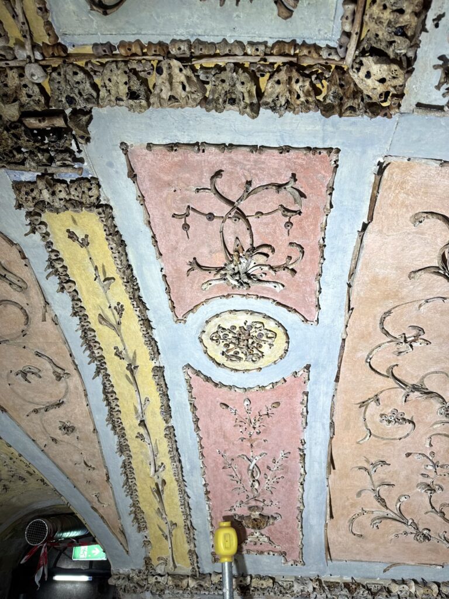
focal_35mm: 24
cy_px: 300
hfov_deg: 56.8
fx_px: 415
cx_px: 224
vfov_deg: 71.6
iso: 64
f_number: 1.78
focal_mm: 6.76
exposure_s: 1/100
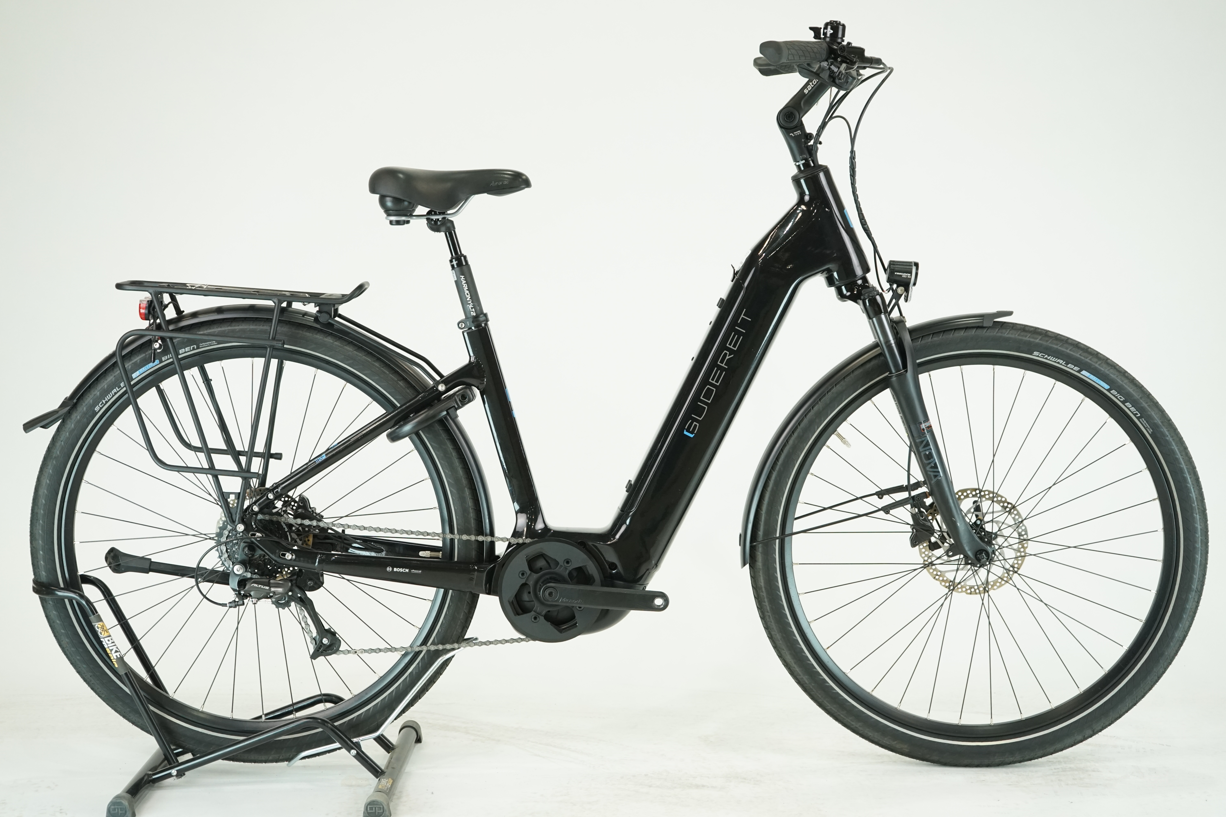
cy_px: 408
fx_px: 1771
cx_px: 613
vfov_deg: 26.0
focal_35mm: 52
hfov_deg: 38.2
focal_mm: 52
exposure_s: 1/200
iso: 1600
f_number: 5.6
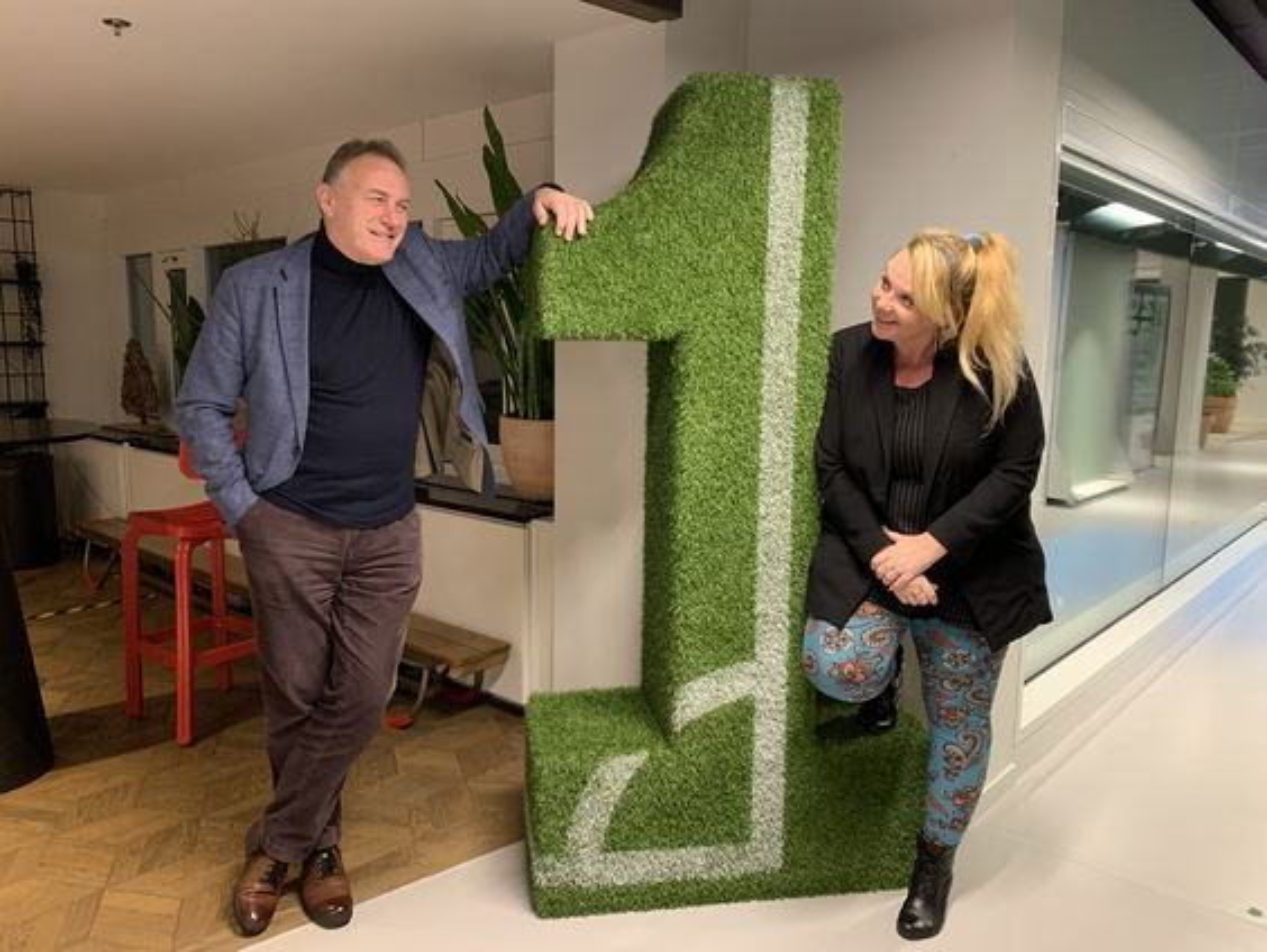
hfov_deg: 67.3
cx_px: 634
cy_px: 476
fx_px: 952
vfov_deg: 53.1
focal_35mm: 26
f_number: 1.8
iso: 320
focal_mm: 4.25
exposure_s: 1/50
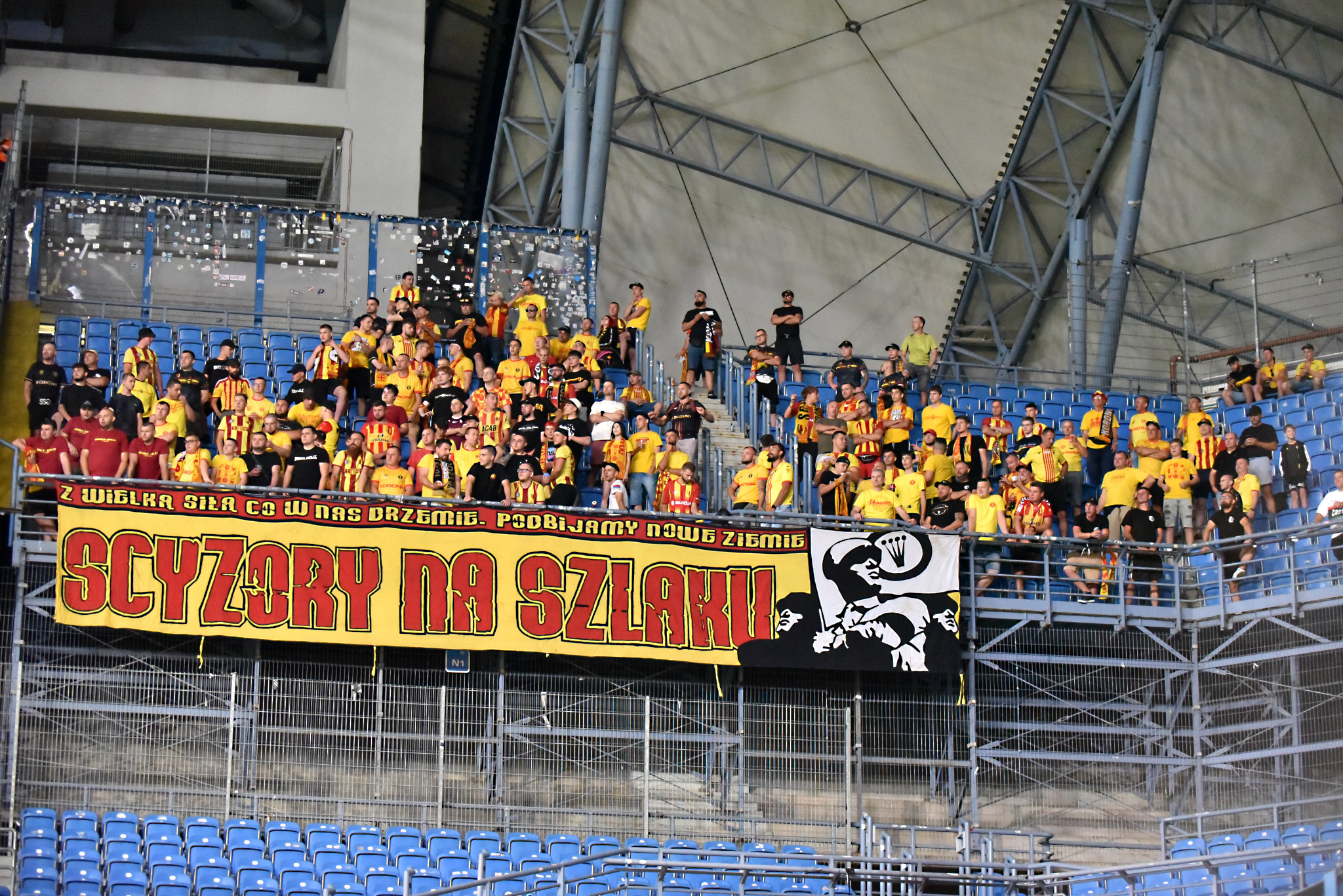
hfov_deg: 22.6
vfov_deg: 15.2
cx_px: 672
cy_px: 448
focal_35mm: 90
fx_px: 3358
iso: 8000
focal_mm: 90
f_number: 2.8
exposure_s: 1/1000
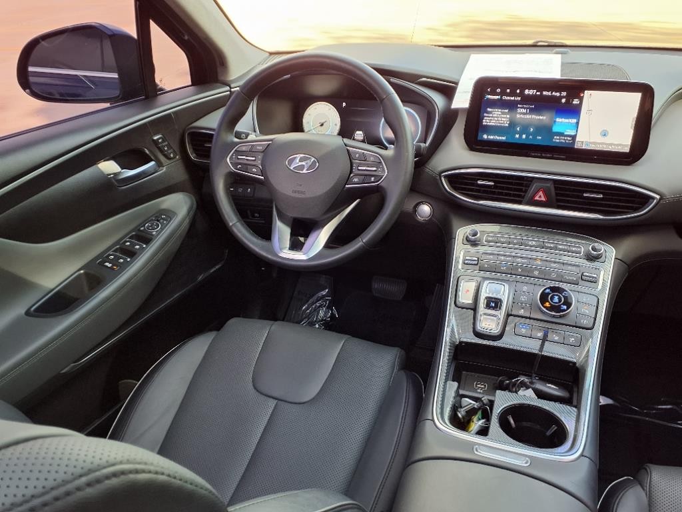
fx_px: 532
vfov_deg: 51.4
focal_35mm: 27
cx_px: 341
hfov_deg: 65.3
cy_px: 256
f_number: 1.9
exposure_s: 1/40
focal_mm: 3.58
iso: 80
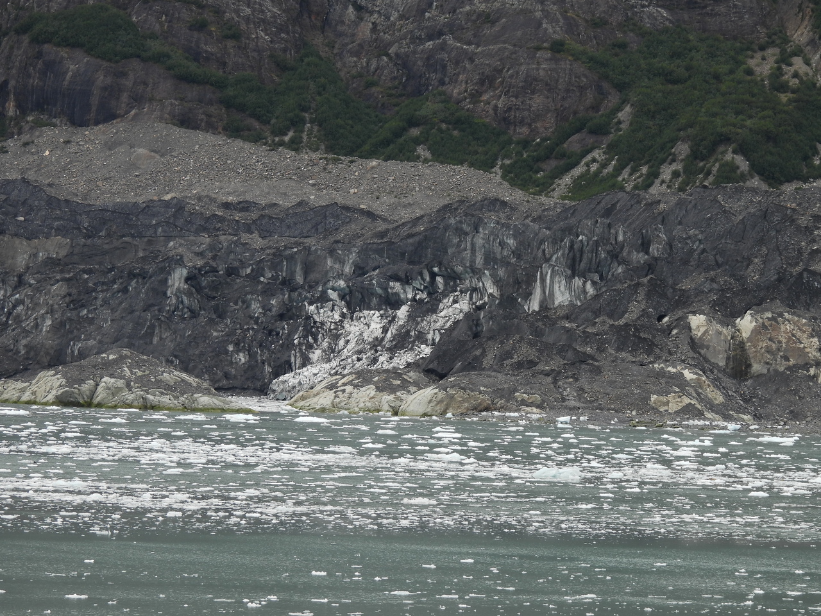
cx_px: 410
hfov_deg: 11.6
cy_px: 308
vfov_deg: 8.7
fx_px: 4032
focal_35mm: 170
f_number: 4.5
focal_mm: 30.3
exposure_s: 1/500
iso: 100
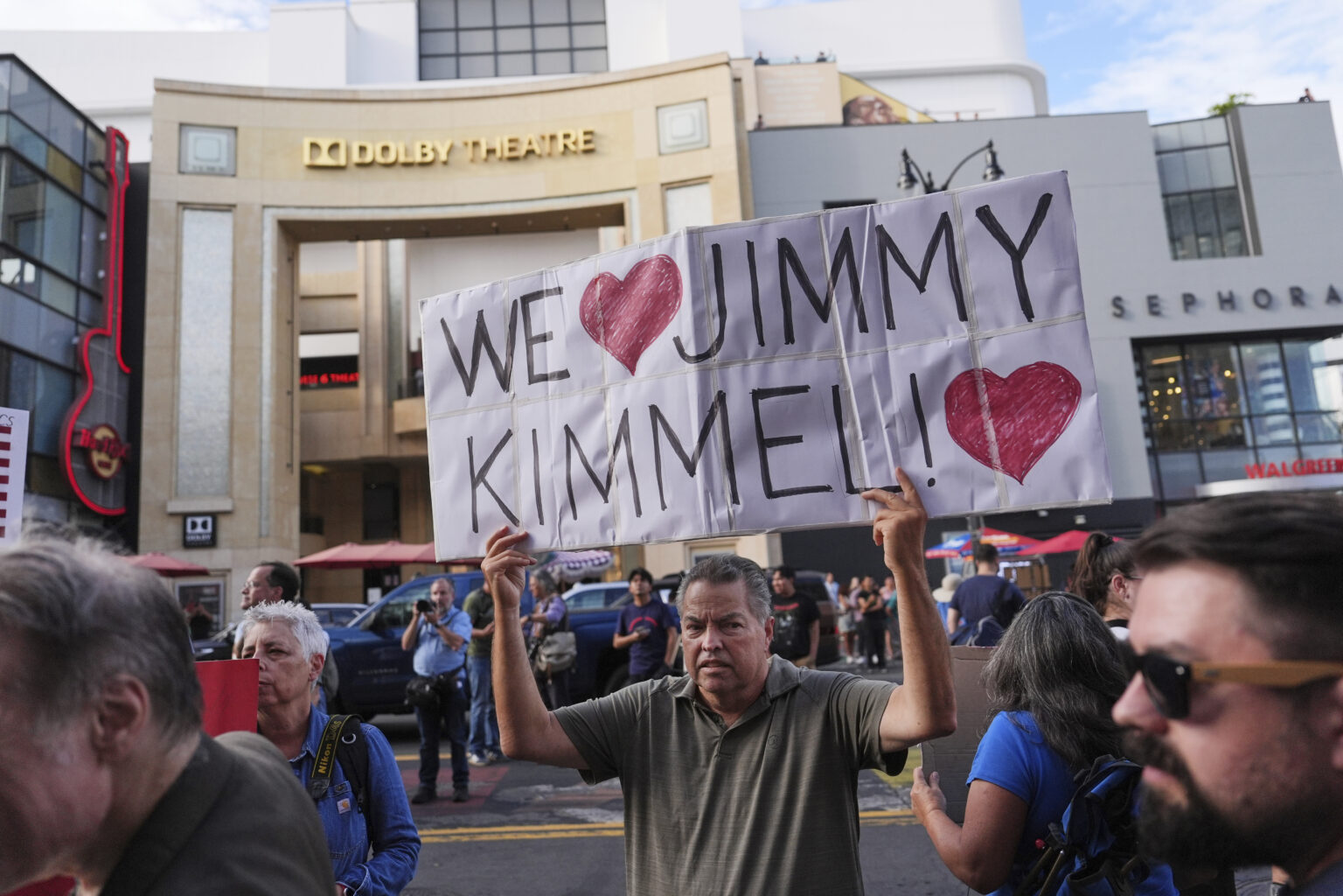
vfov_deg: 51.3
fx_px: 933
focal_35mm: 25
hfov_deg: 71.5
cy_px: 448
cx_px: 672
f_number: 2.8
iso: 500
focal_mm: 25
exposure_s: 1/5000
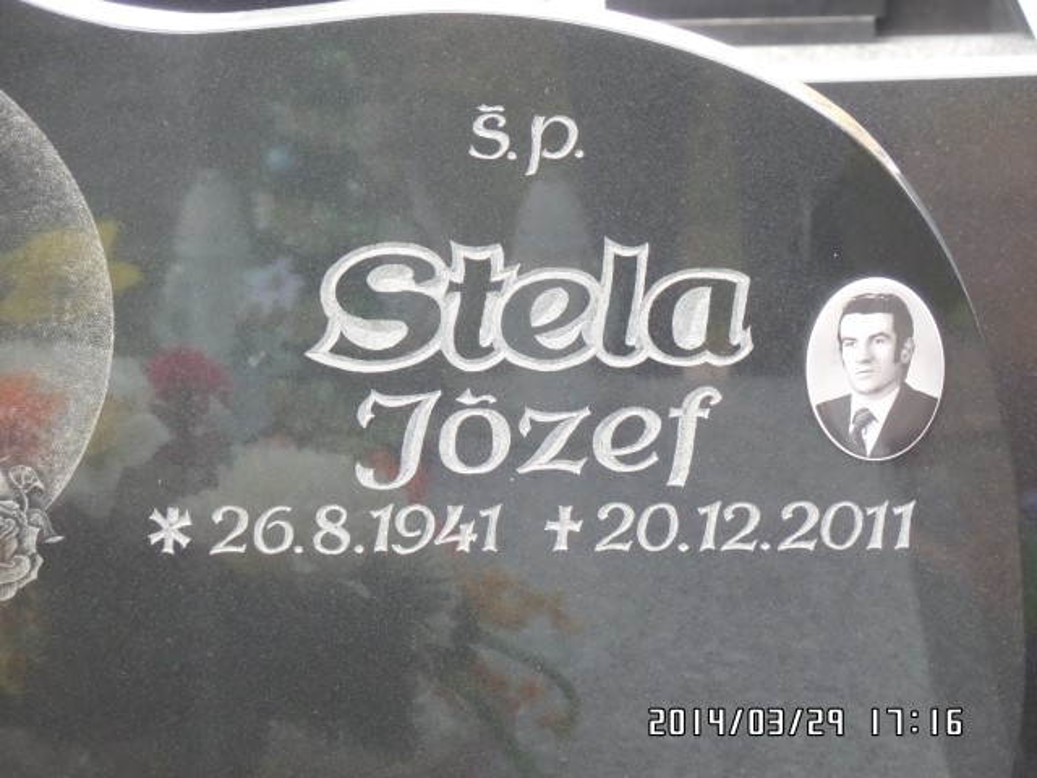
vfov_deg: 10.5
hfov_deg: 14.0
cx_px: 518
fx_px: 4224
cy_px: 389
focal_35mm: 141
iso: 640
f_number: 4.2
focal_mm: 25.2
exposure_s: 1/60
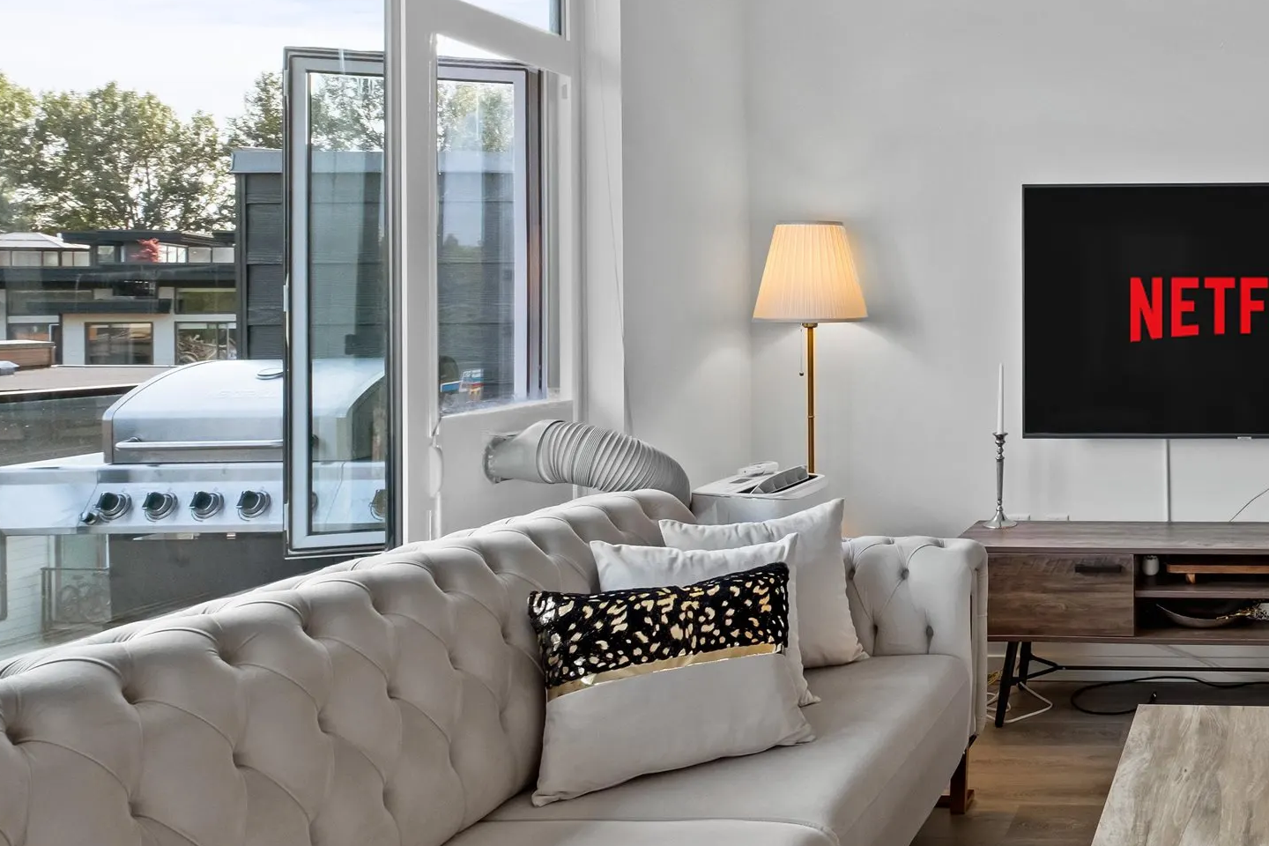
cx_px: 1235
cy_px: 308
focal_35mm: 32
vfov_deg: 40.8
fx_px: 1128
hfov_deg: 49.3
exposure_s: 1/13
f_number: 7.1
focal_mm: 10
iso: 400
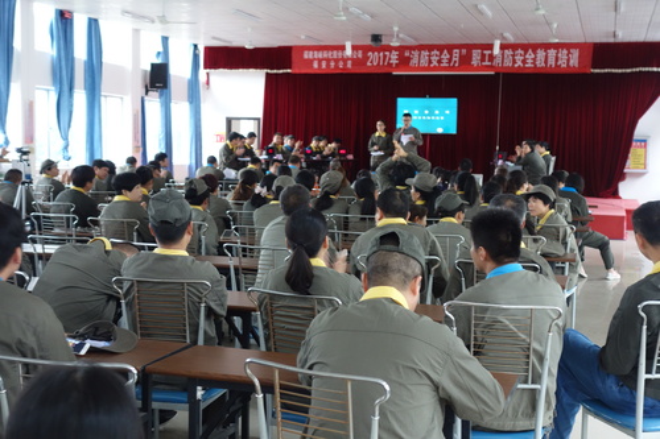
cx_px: 330
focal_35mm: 51
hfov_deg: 38.9
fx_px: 935
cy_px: 220
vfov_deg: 26.5
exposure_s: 1/25
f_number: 3.2
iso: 800
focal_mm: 18.88
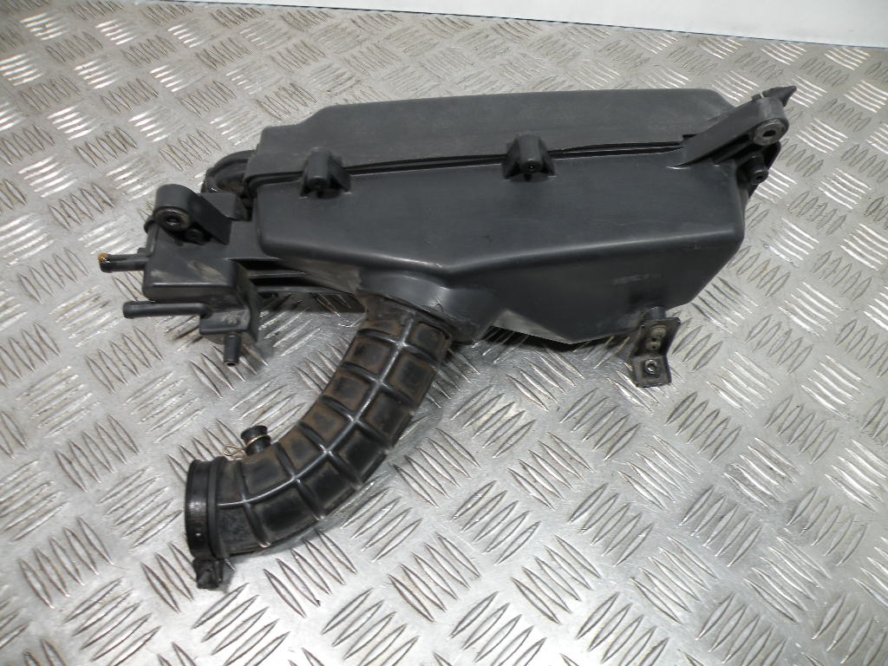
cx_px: 444
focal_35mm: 27
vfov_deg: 51.4
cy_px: 333
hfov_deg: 65.3
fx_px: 693
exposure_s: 1/53.3
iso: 64
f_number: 3.2
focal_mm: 4.7
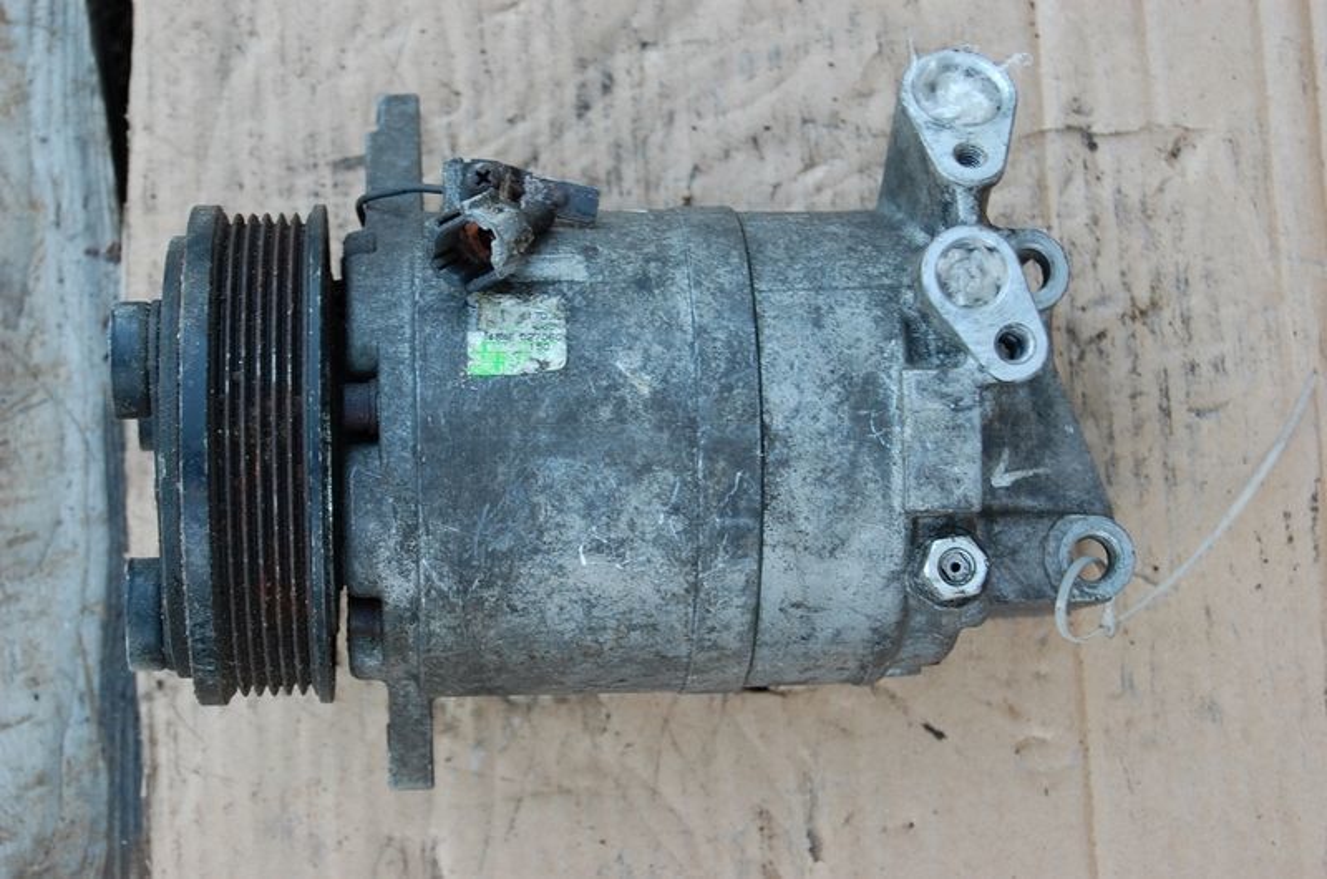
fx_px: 3035
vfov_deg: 16.5
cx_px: 664
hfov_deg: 24.7
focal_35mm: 82
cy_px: 440
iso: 450
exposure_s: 1/30
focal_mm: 55
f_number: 5.6
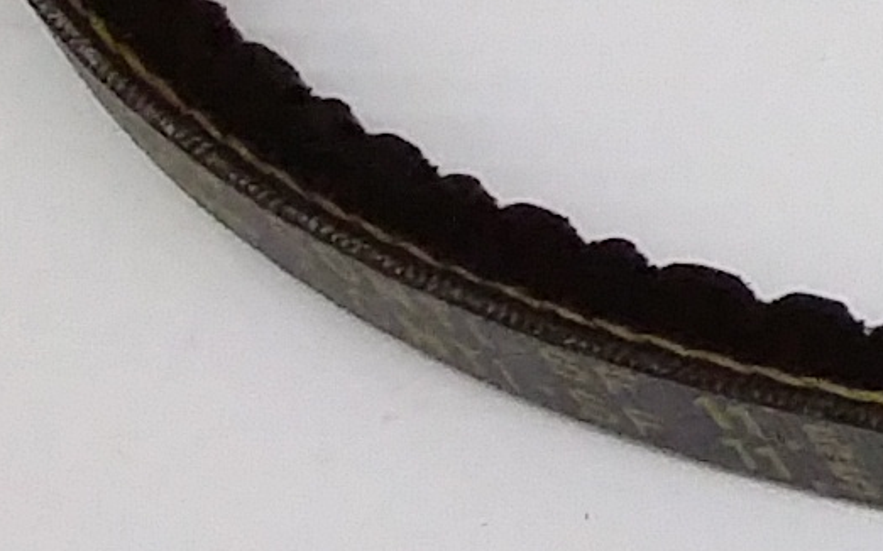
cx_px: 2529
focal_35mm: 212
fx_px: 5101
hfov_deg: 8.5
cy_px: -284
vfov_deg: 6.1
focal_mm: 3.4
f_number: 2.4
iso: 160
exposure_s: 1/30
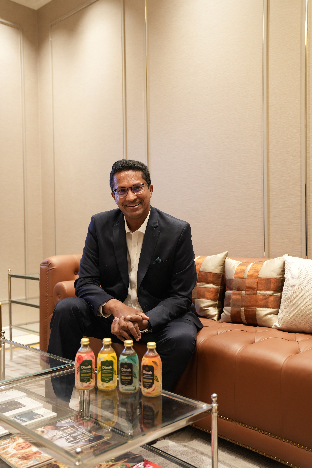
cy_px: 234
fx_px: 481
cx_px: 156
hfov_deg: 35.9
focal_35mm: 37
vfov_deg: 51.9
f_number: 2.8
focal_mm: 37
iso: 1000
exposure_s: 1/40
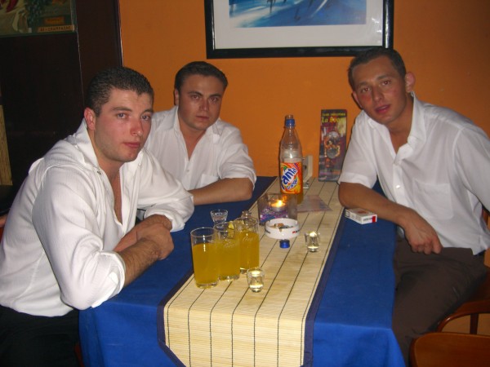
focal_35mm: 38
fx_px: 538
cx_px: 245
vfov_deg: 37.7
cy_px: 184
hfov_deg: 49.0
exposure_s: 1/60
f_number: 2.8
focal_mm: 7.9
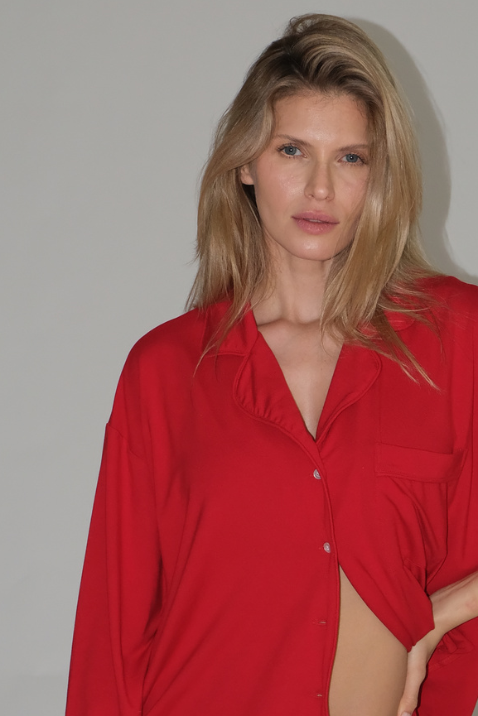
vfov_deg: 27.2
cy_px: 452
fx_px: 1473
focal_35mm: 74
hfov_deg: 18.3
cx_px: 340
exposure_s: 1/100
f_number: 4.4
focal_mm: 26.4
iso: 1250
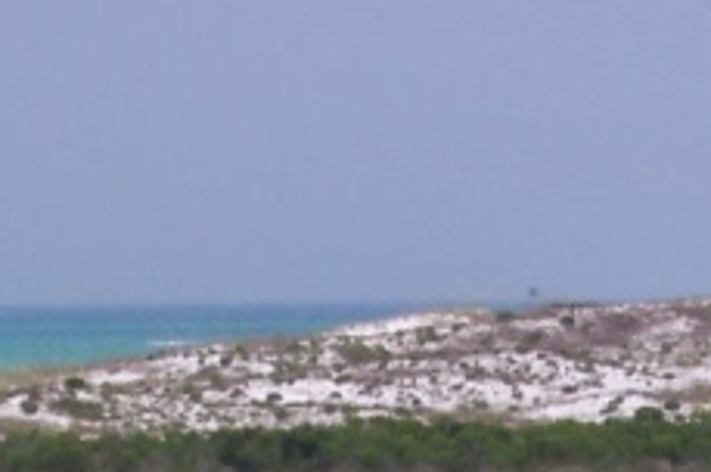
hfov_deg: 5.2
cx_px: 59
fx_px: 7869
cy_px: 772
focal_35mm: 399
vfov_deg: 3.4
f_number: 8
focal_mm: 24
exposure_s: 1/500
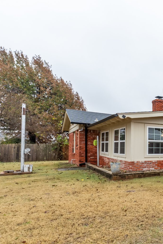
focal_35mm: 30
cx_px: 232
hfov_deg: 30.0
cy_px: 147
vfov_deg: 61.4
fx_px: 204
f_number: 8
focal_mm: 10
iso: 100
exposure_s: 1/25
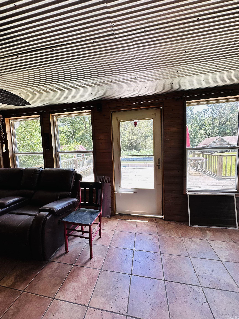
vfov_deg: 102.1
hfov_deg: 85.7
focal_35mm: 14
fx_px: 129
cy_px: 160
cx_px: 120
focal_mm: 2.22
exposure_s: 1/104
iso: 40
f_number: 2.2
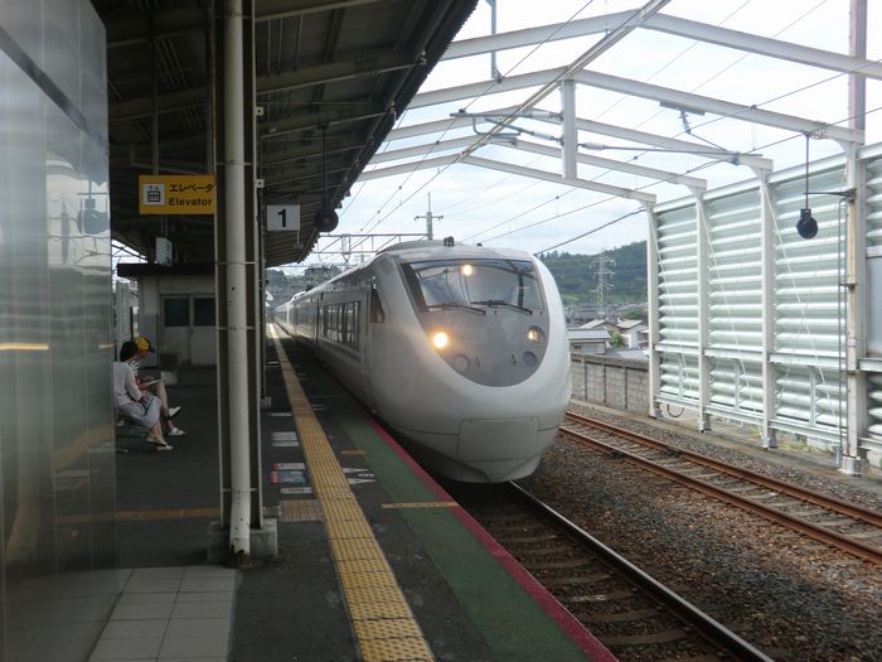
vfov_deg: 36.0
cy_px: 331
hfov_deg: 46.8
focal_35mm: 40
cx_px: 441
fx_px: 1019
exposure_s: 1/400
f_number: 3.8
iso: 64
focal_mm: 7.1
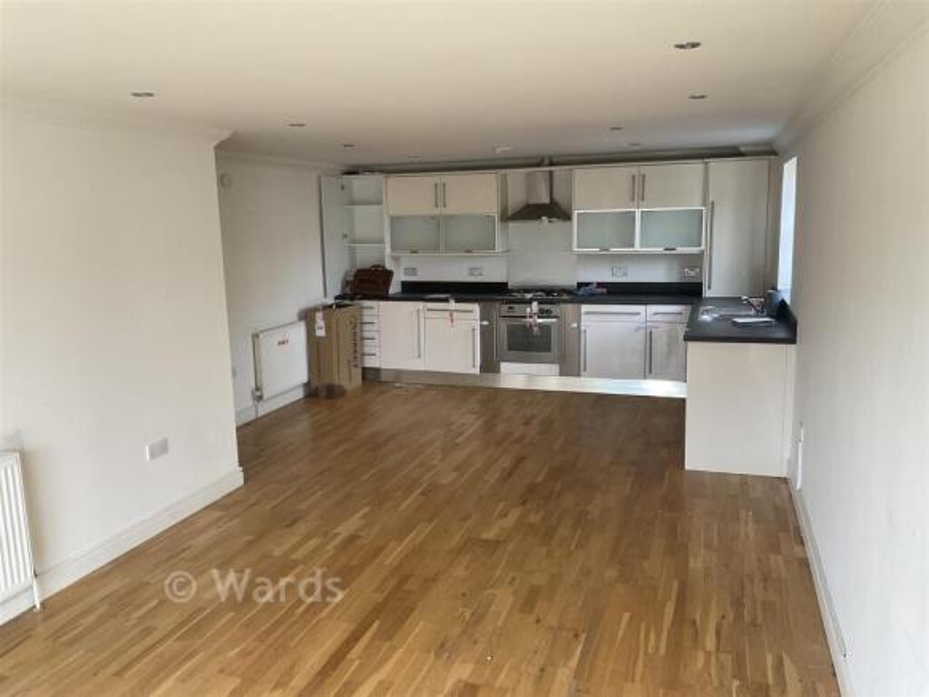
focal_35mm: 29
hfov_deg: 61.7
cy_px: 348
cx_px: 464
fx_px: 778
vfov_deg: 48.2
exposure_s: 1/122
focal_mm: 3
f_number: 1.8
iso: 64
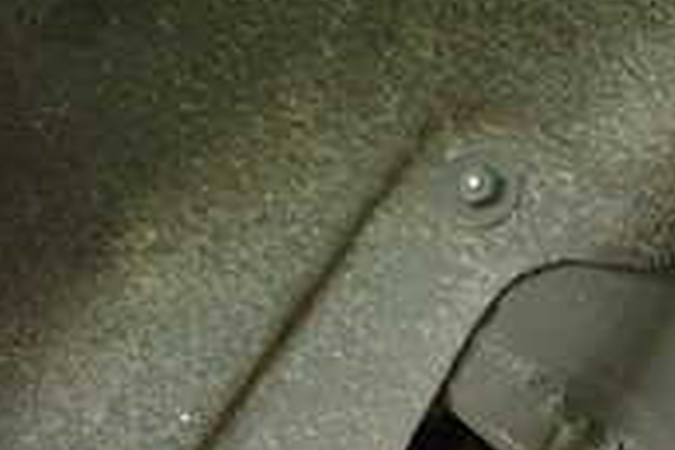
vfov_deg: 14.2
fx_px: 1800
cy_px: 249
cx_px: 914
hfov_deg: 19.4
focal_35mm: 96
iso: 800
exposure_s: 1/30
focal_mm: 5.5
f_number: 2.3
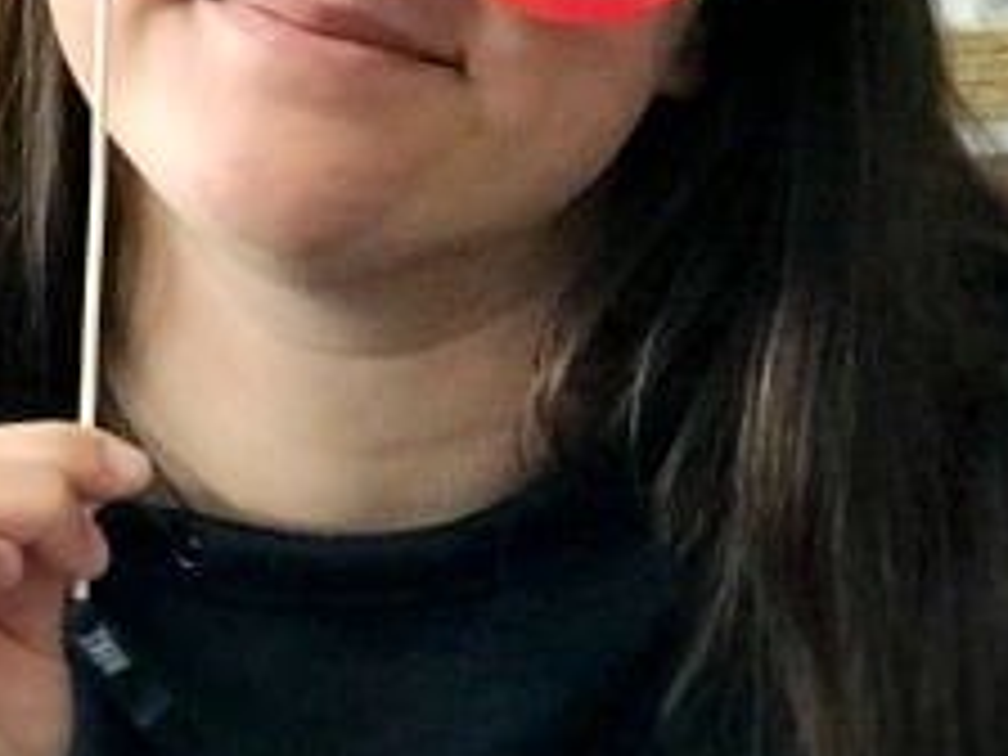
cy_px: 587
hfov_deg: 8.3
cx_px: -760
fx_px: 6668
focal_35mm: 229
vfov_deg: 6.5
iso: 400
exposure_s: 1/120
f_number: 2.8
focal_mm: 6.6
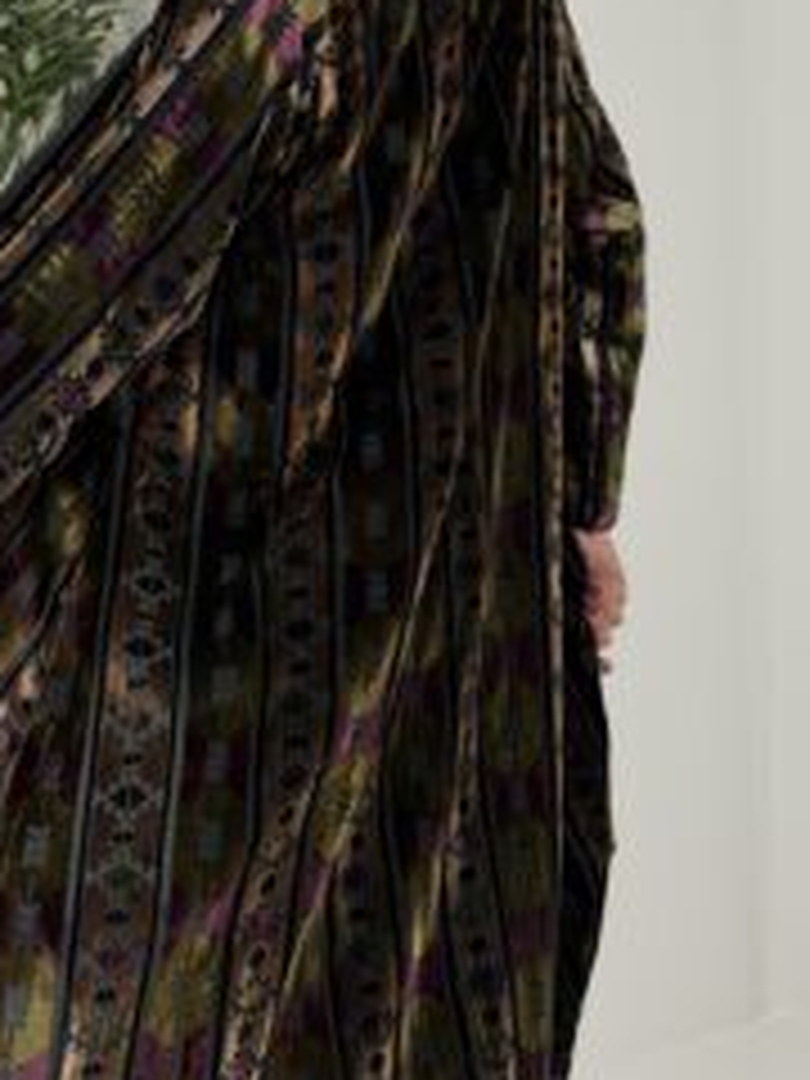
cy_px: 297
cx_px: 414
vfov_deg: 24.2
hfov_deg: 18.4
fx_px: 2496
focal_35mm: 80
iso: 64
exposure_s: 1/364
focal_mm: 6.76
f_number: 1.78
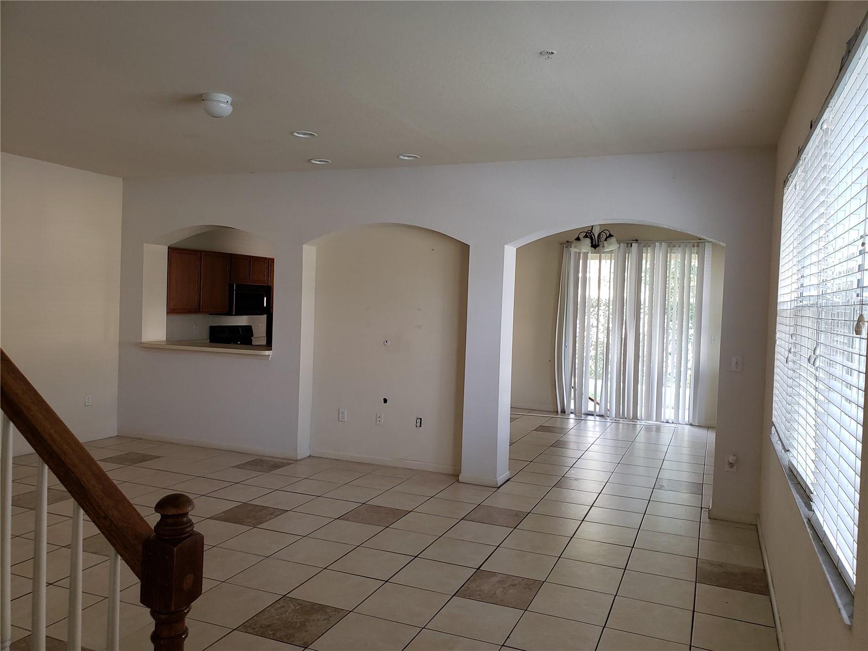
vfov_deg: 53.1
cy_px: 326
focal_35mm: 26
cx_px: 434
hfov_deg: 67.3
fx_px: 652
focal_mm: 4.3
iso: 160
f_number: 2.4
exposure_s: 1/50
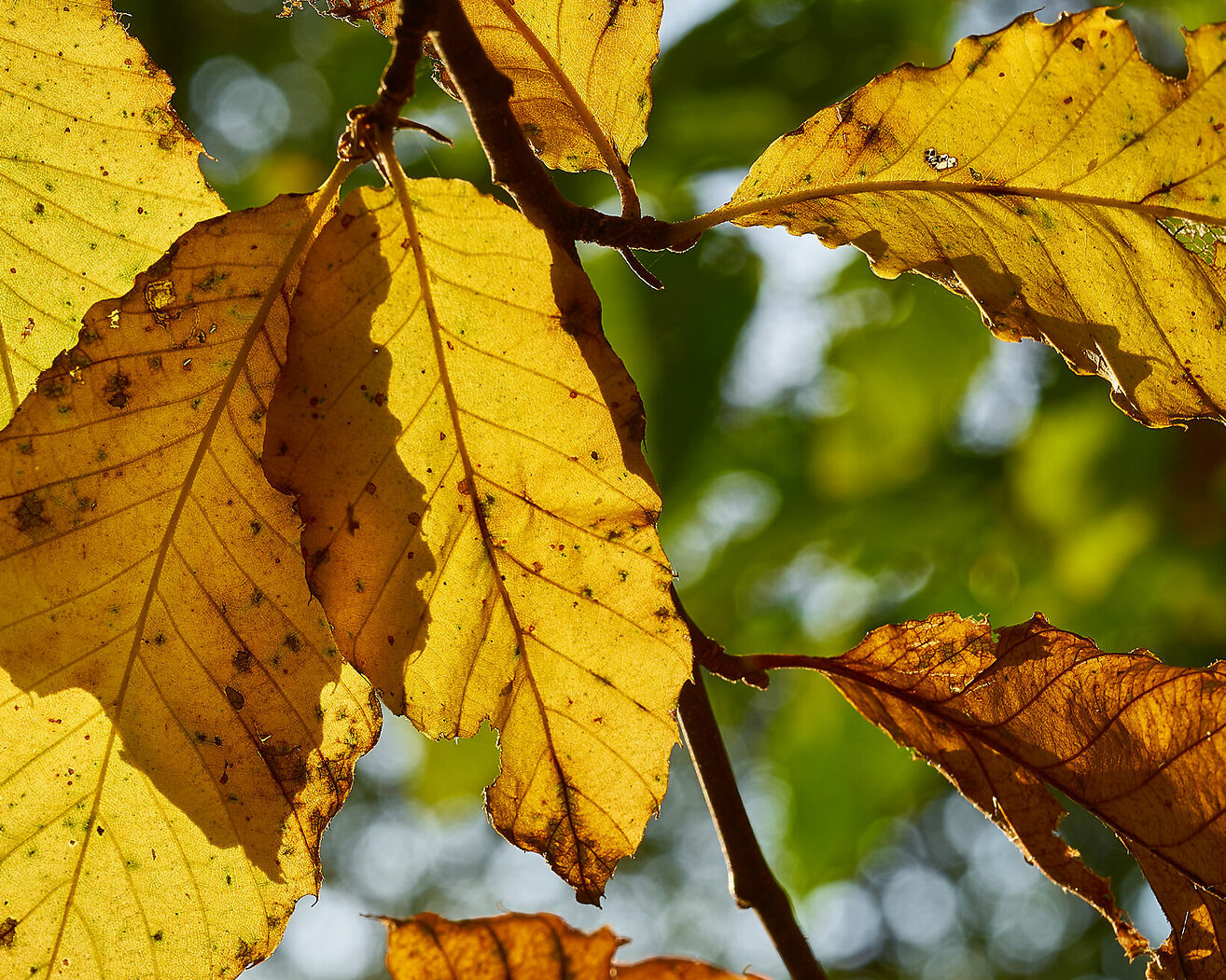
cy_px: 664
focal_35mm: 120
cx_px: 731
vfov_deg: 12.8
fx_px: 4354
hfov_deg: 16.0
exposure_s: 1/80
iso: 100
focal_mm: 70
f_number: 8
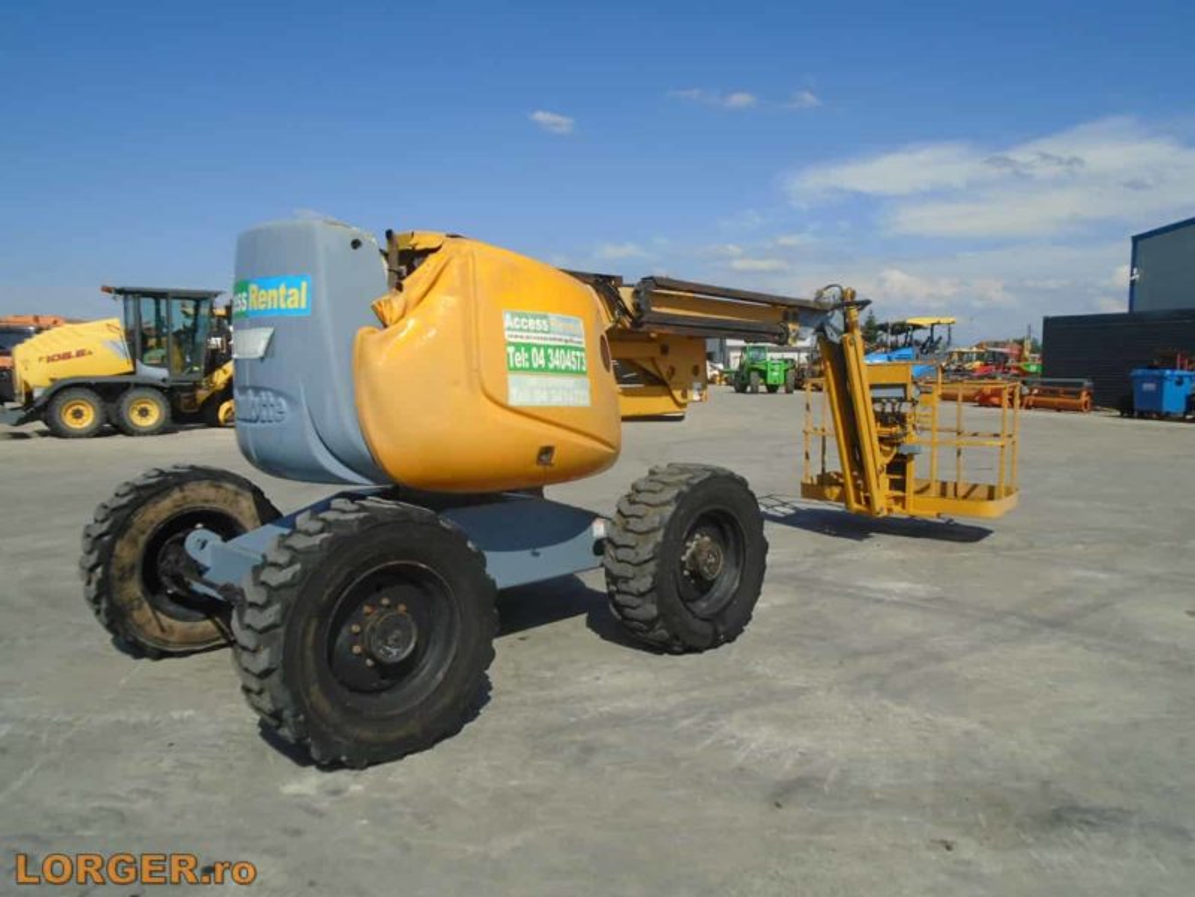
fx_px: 898
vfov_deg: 53.1
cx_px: 598
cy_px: 448
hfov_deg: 67.3
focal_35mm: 26
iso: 100
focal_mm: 4.6
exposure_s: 1/320
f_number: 8
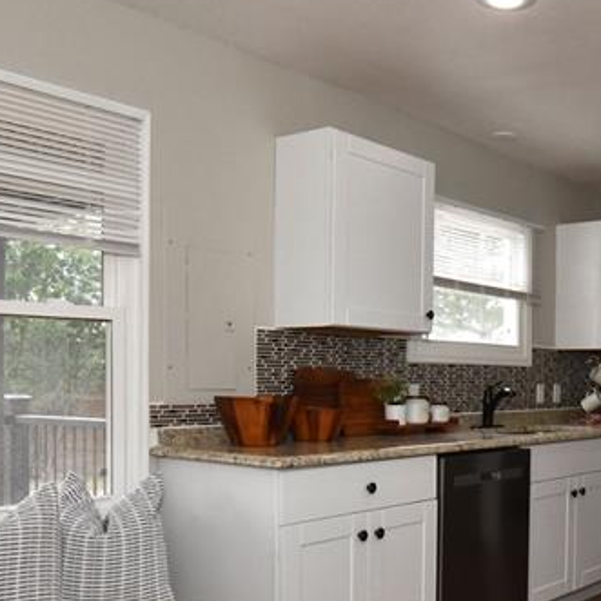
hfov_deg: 37.1
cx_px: 556
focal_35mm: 42
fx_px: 825
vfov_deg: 39.6
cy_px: 390
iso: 1250
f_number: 13
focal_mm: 16
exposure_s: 1/160
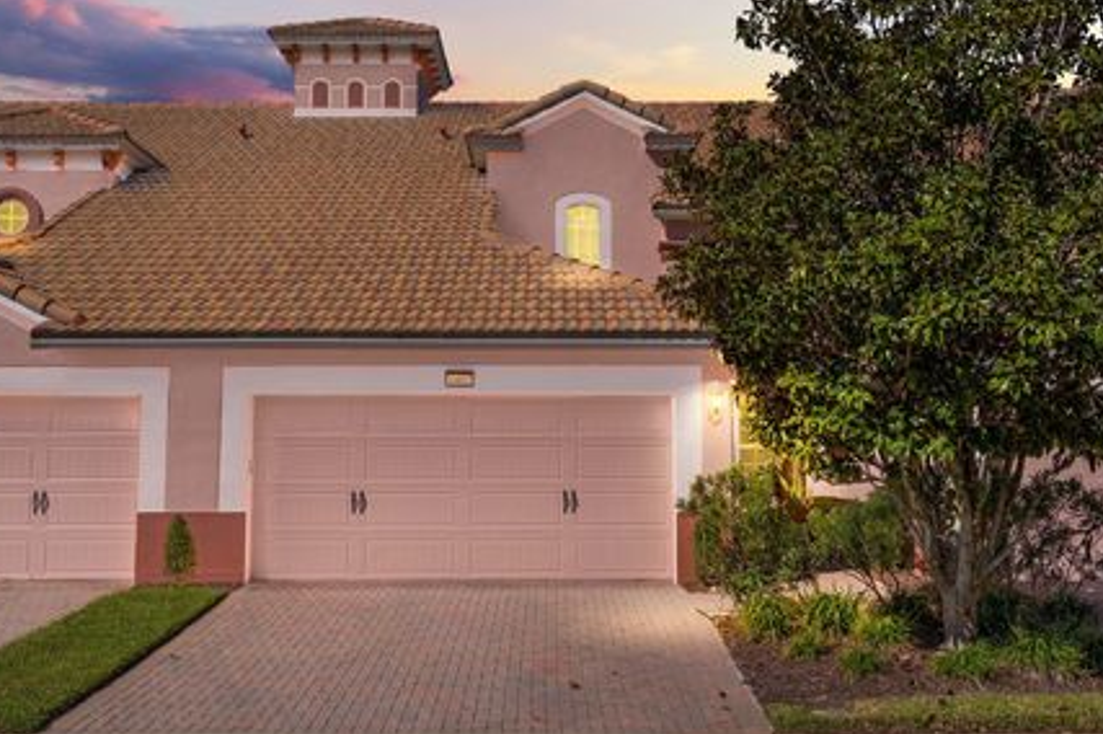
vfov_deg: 32.6
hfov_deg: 47.4
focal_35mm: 41
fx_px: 1255
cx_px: 568
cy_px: 332
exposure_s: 1/8000
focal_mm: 35
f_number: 4
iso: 800
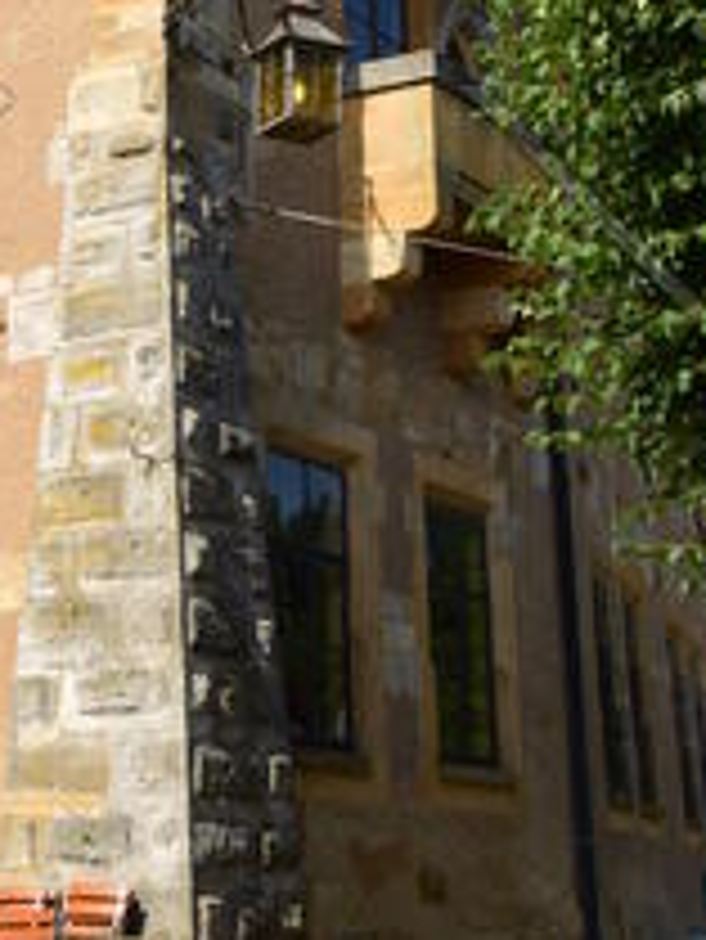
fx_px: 2173
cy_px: -144
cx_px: 241
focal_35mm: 80
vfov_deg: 22.7
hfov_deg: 18.4
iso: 100
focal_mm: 20
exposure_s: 1/125
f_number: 10
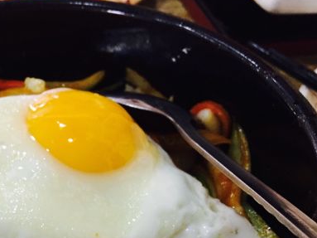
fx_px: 485
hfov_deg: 34.2
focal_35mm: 53
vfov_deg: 26.7
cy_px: 209
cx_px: 31
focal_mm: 4.15
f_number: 2.2
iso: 100
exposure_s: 1/10
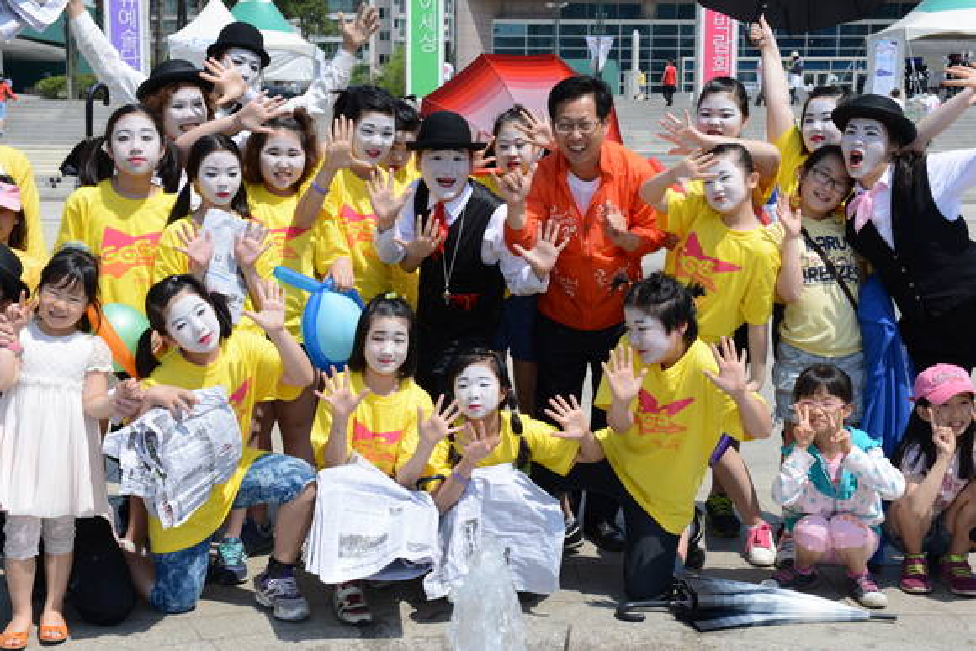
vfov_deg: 24.2
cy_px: 326
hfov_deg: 35.6
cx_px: 488
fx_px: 1519
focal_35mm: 56
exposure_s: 1/250
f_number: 11
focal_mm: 56
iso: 200
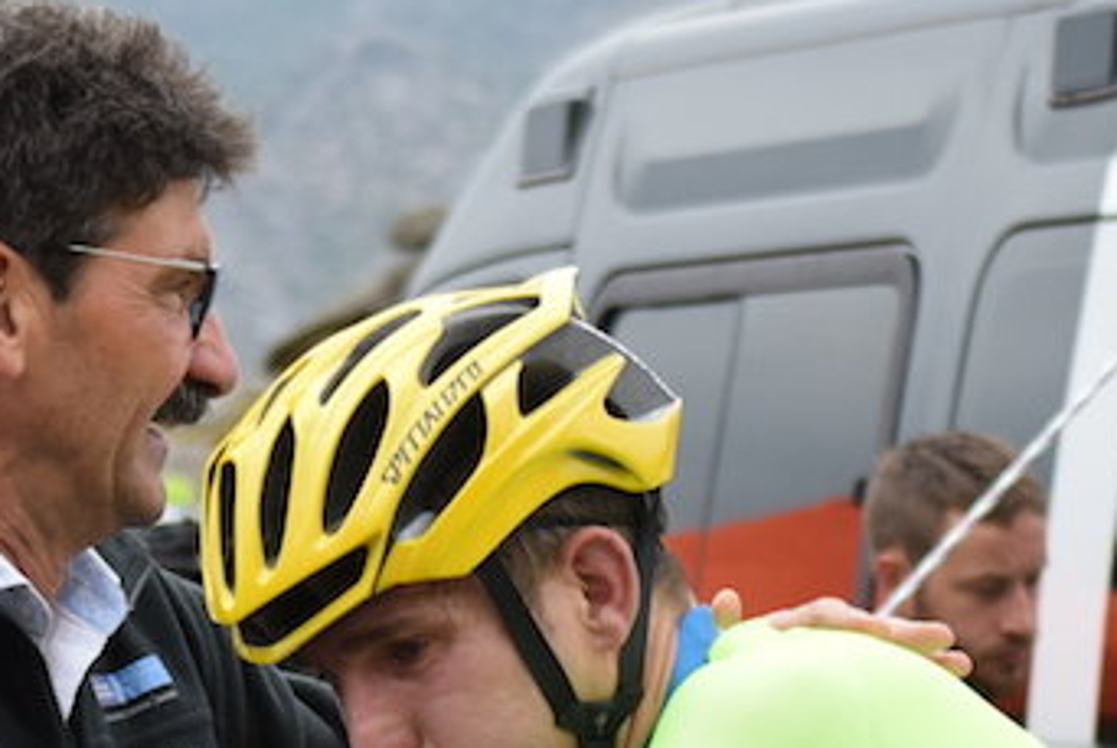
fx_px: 7189
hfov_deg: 8.9
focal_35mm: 231
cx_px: 607
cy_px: 818
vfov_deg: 5.9
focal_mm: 55
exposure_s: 1/1000
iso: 450
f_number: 4
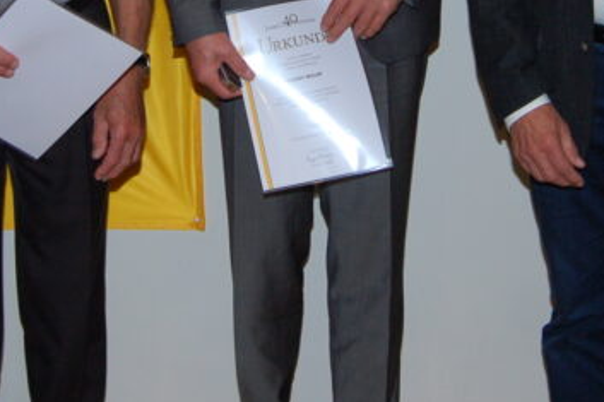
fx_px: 1459
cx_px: 315
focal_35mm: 87
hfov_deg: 23.4
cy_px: -115
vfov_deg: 15.0
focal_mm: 20
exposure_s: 1/60
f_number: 4
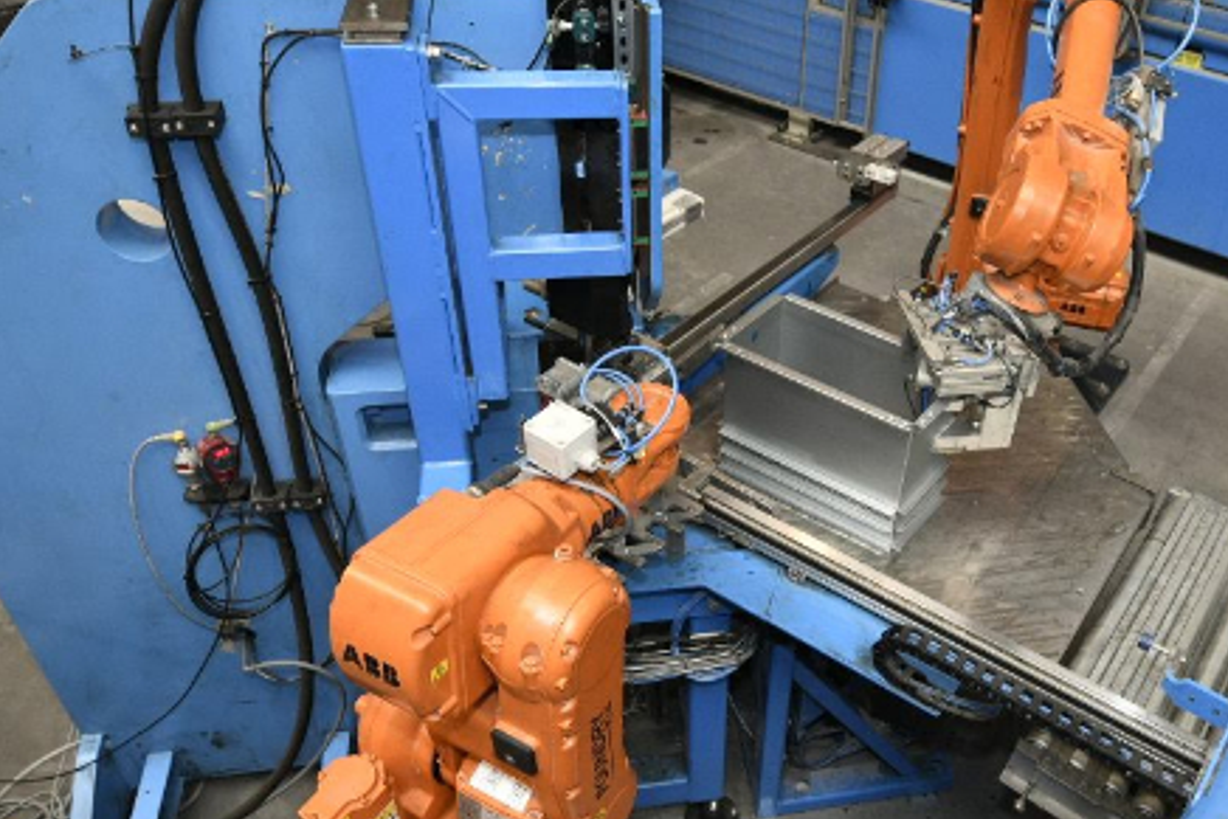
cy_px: 459
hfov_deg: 56.4
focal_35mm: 33
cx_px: 783
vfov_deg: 39.9
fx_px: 1126
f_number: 6.3
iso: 1100
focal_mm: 15
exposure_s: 1/80
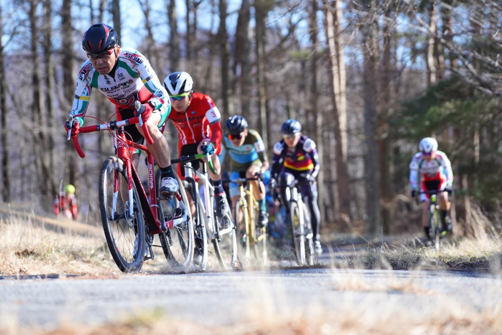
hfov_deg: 12.4
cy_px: 168
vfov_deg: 8.3
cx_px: 251
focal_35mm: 166
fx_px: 2316
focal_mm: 166
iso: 1000
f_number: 4.5
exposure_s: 1/2000
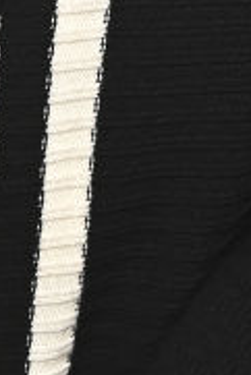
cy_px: -535
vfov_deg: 6.3
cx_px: -63
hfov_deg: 4.4
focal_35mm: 311
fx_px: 3246
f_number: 5.6
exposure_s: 1/160
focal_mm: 55
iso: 640
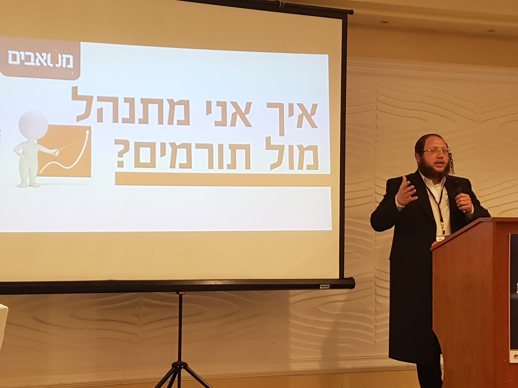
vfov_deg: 51.3
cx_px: 250
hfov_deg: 65.3
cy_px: 201
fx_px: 404
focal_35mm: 27
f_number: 1.7
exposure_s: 1/100
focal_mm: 4.2
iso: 100
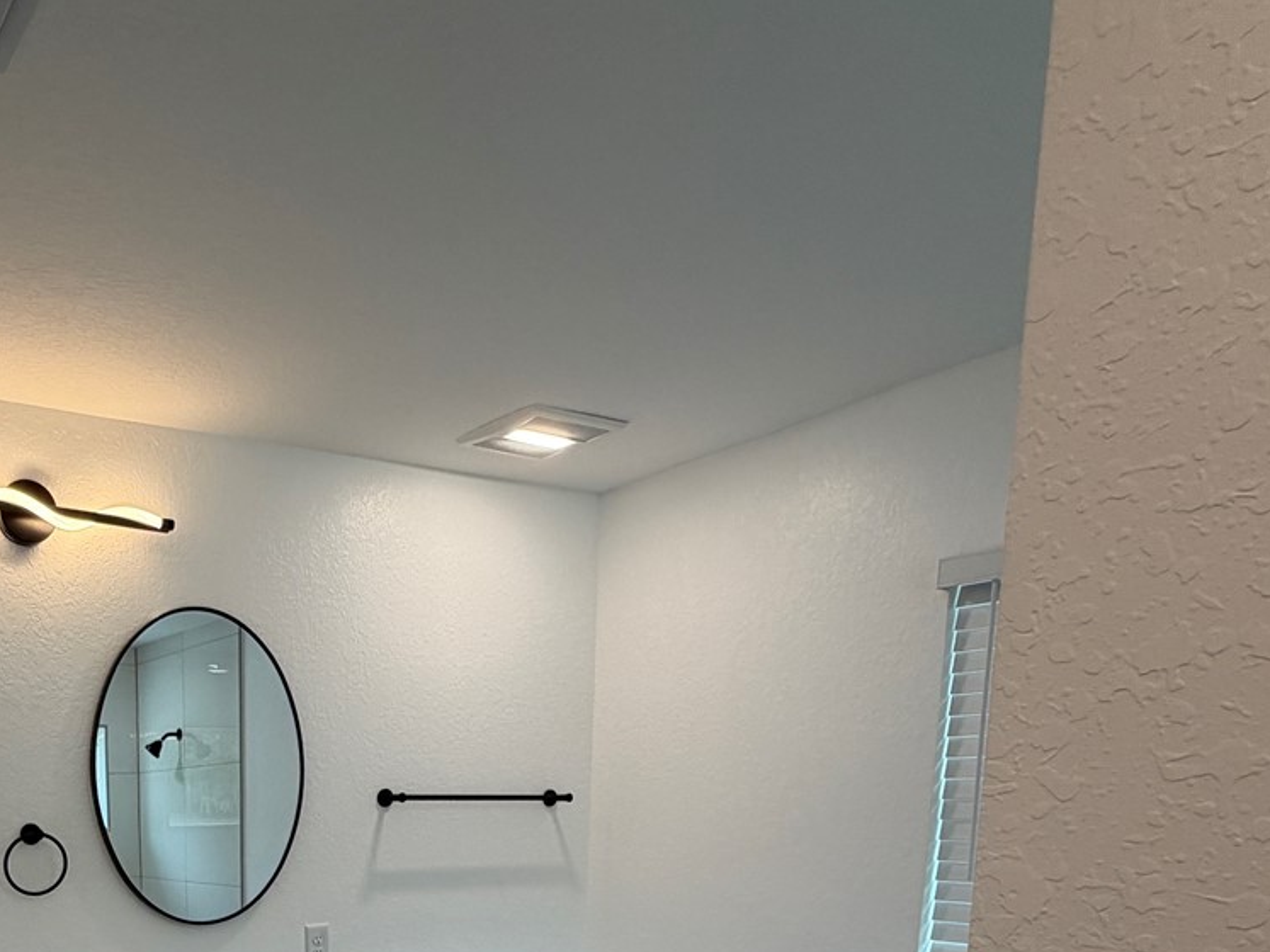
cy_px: 962
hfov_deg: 54.5
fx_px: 1100
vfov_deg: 40.6
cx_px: 201
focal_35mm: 30
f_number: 2.2
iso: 80
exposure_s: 1/120
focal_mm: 2.22
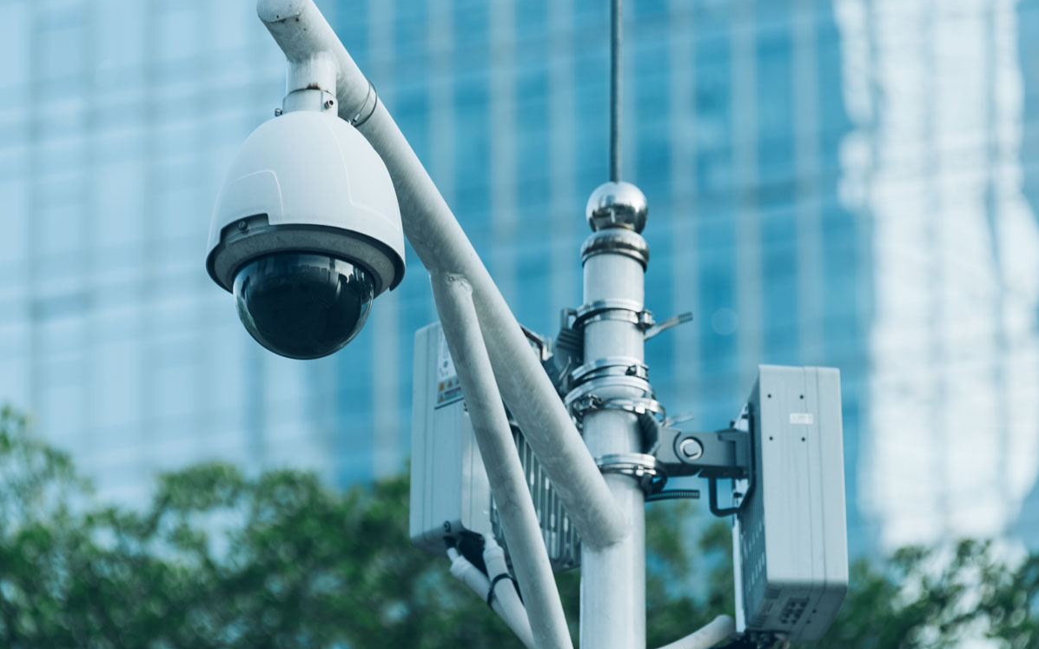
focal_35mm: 307
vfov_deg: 4.3
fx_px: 8691
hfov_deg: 6.8
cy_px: 318
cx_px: 520
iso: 125
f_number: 7.1
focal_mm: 300
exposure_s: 1/125
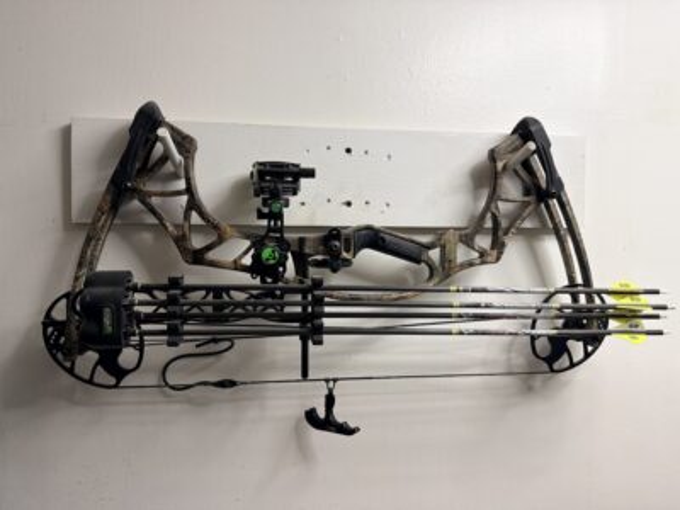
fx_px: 471
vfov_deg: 56.8
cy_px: 255
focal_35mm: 24
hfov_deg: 71.6
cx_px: 340
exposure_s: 1/120
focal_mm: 6.76
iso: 160
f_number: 1.78
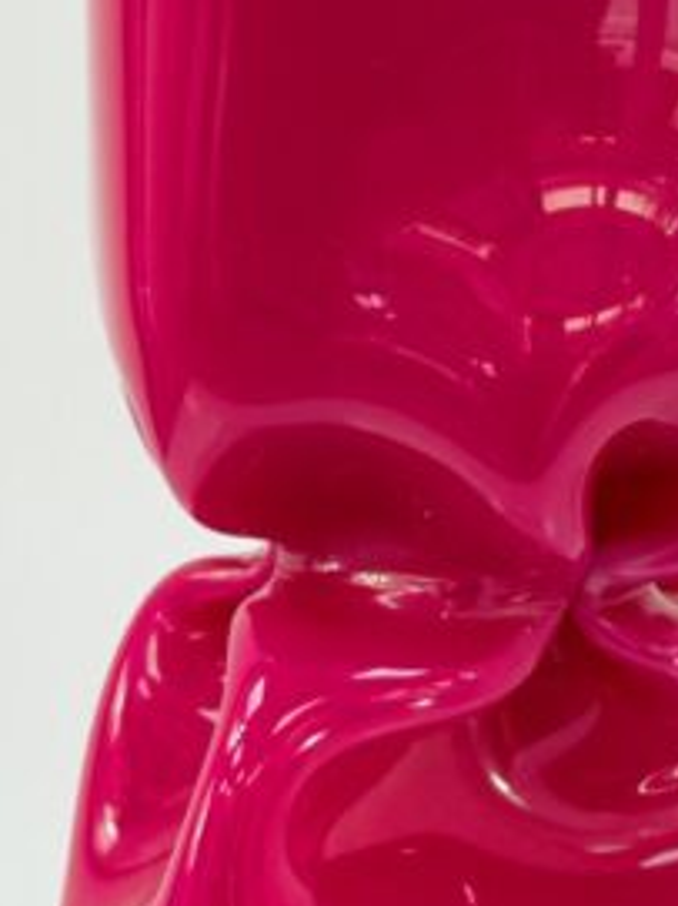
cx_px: 491
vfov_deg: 8.3
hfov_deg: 6.3
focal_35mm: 236
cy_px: 2
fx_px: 6168
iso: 50
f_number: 1.78
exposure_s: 1/170
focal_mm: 6.76
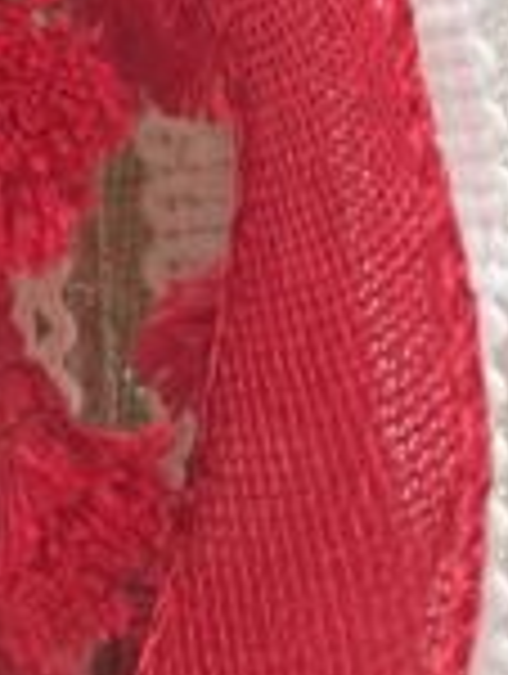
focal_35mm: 177
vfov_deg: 9.7
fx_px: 3454
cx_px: -76
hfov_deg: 8.3
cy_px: -1017
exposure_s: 1/82
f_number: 1.5
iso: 125
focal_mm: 5.7
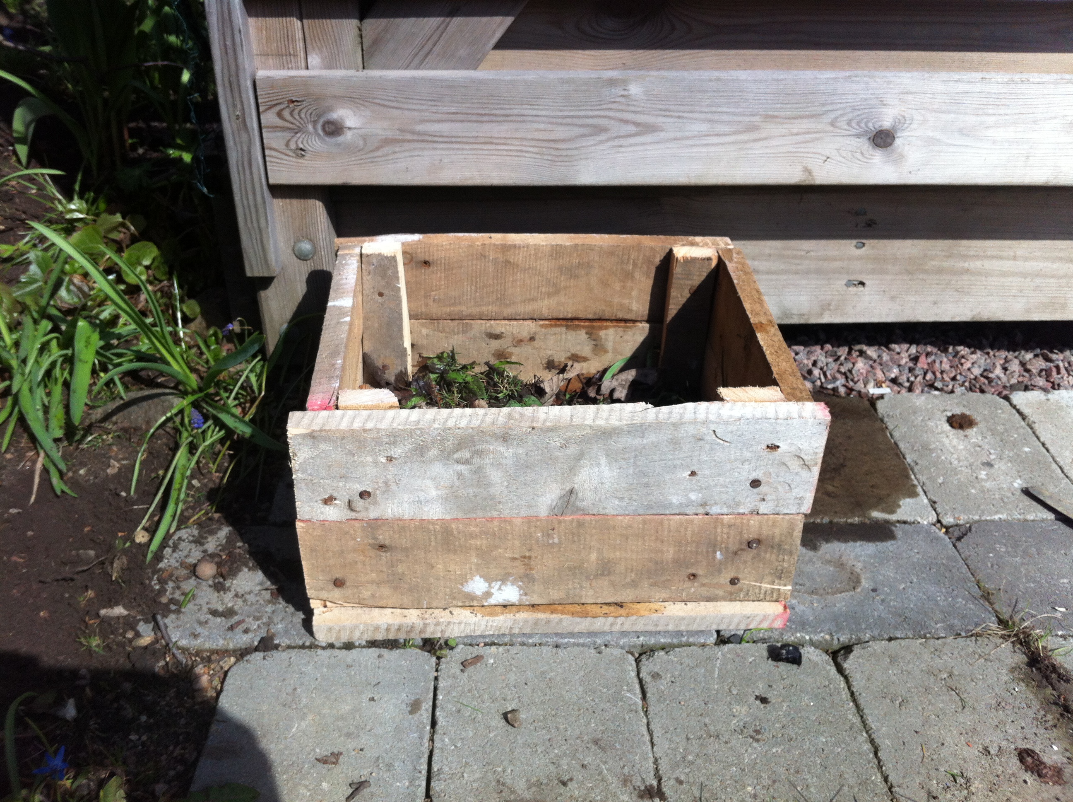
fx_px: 1083
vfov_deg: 40.6
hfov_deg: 52.7
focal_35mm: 35
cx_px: 536
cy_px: 401
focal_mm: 3.85
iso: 80
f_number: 2.8
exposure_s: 1/1678
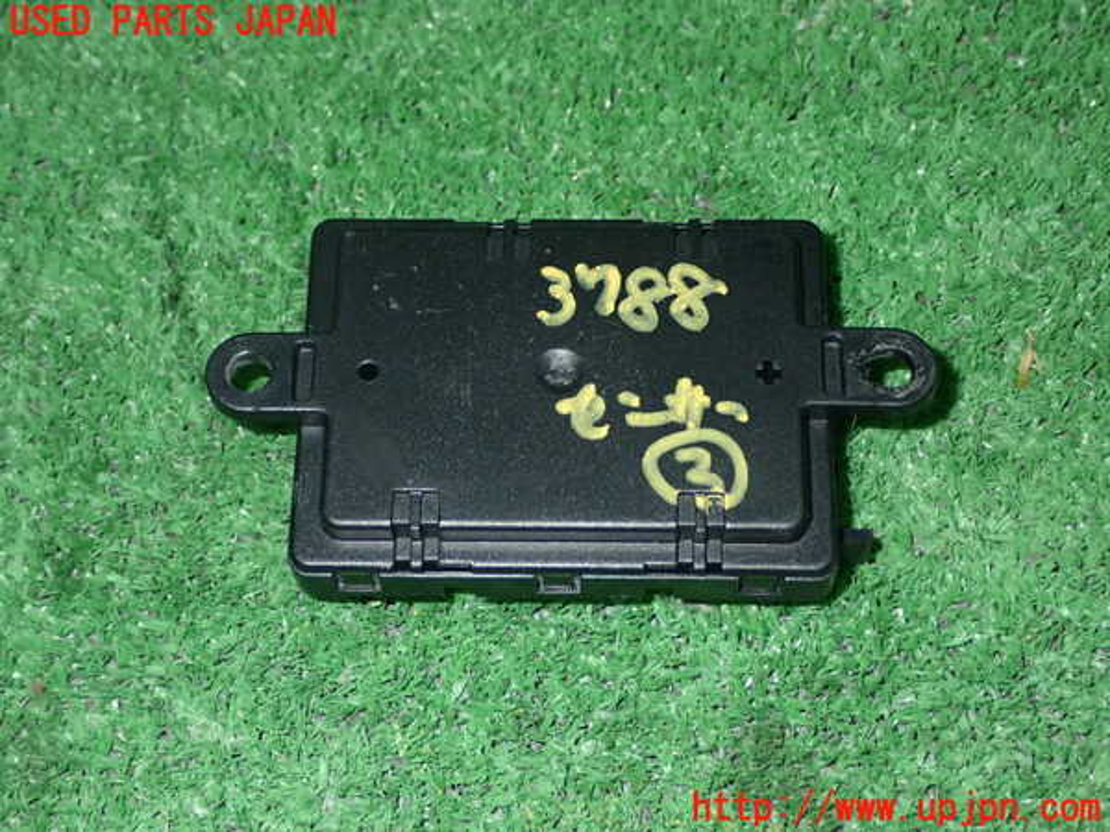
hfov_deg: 31.2
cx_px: 555
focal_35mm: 62
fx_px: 1988
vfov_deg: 23.7
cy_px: 416
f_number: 10
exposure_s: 1/60
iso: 800
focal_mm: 11.09
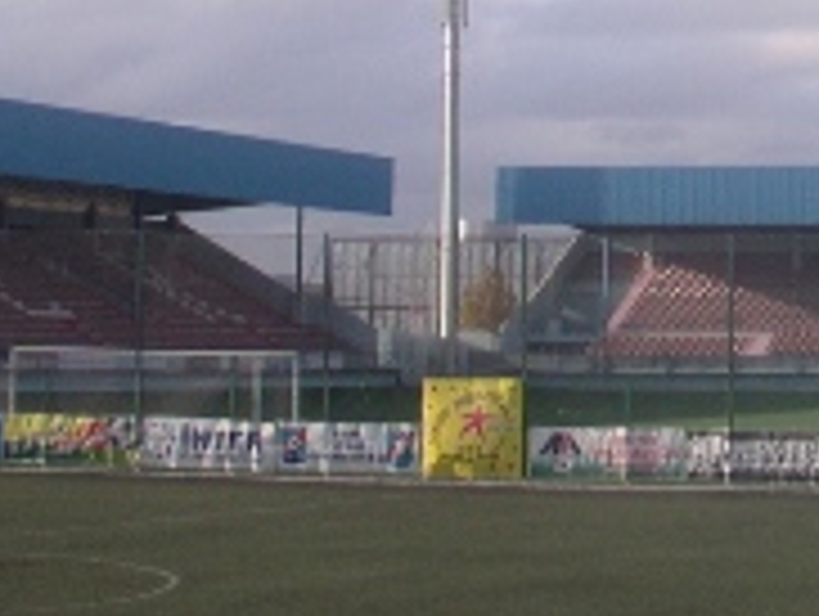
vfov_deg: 11.7
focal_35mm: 125
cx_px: 1040
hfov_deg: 15.1
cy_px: -112
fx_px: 2961
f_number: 2.8
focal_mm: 6
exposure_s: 1/600
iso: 50
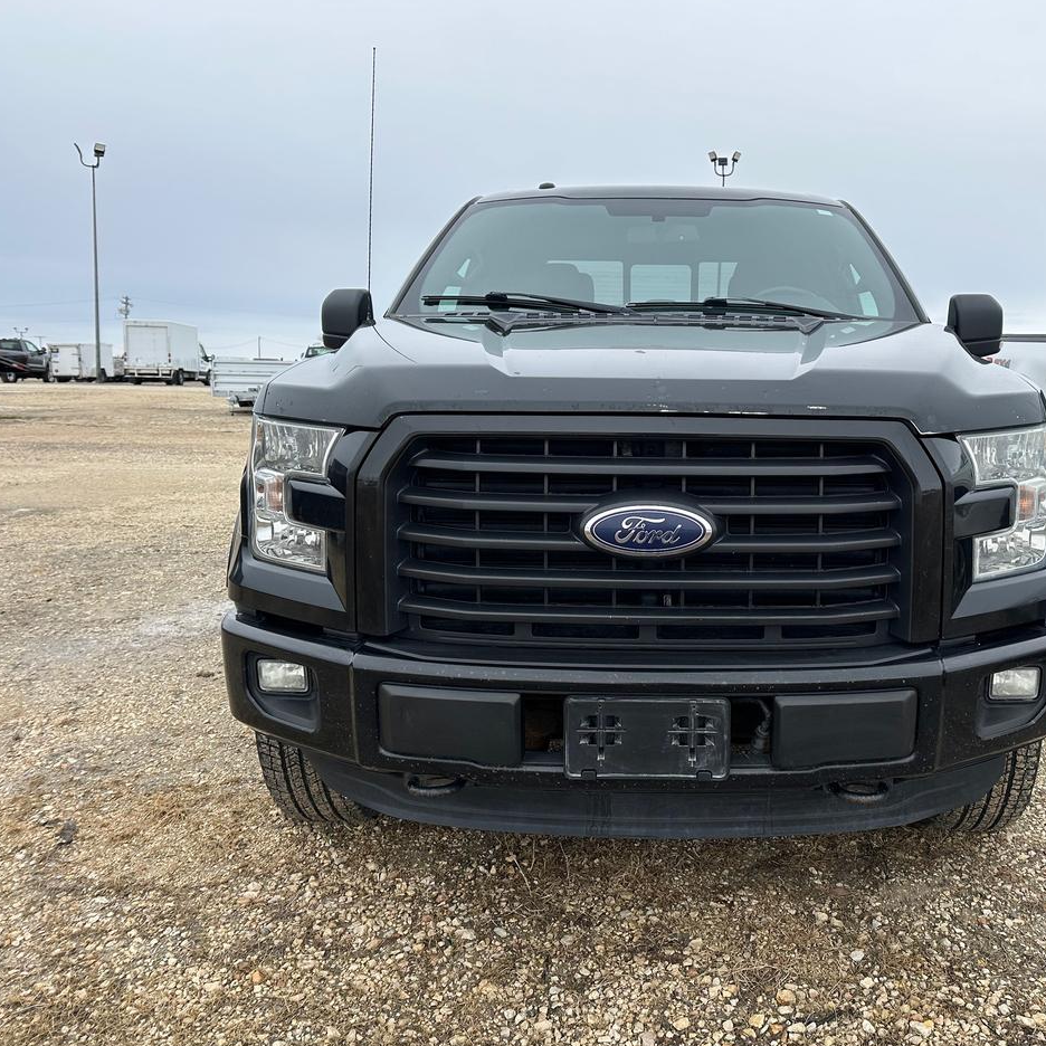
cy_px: 522
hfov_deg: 55.0
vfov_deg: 55.6
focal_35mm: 29
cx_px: 650
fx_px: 991
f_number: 1.78
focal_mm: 6.86
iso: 80
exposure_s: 1/1256
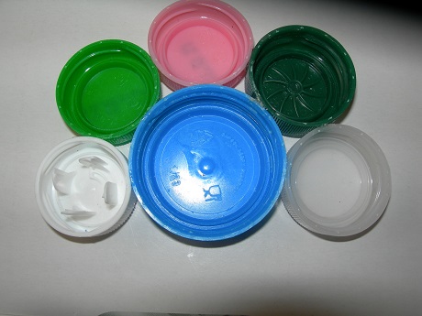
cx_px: 211
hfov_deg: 49.0
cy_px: 158
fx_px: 463
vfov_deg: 37.7
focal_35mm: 38
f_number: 4.8
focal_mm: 7.8
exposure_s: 1/60.1
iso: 50
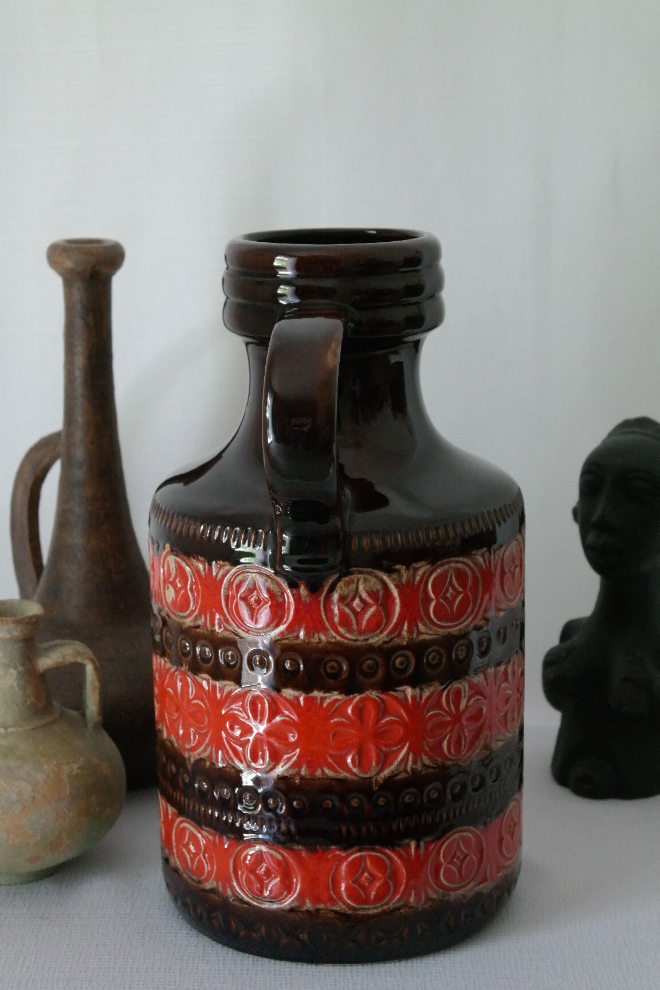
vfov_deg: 26.3
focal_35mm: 77
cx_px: 330
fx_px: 2117
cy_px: 495
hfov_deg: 17.7
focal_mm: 50
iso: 3200
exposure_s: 1/80
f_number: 5.6
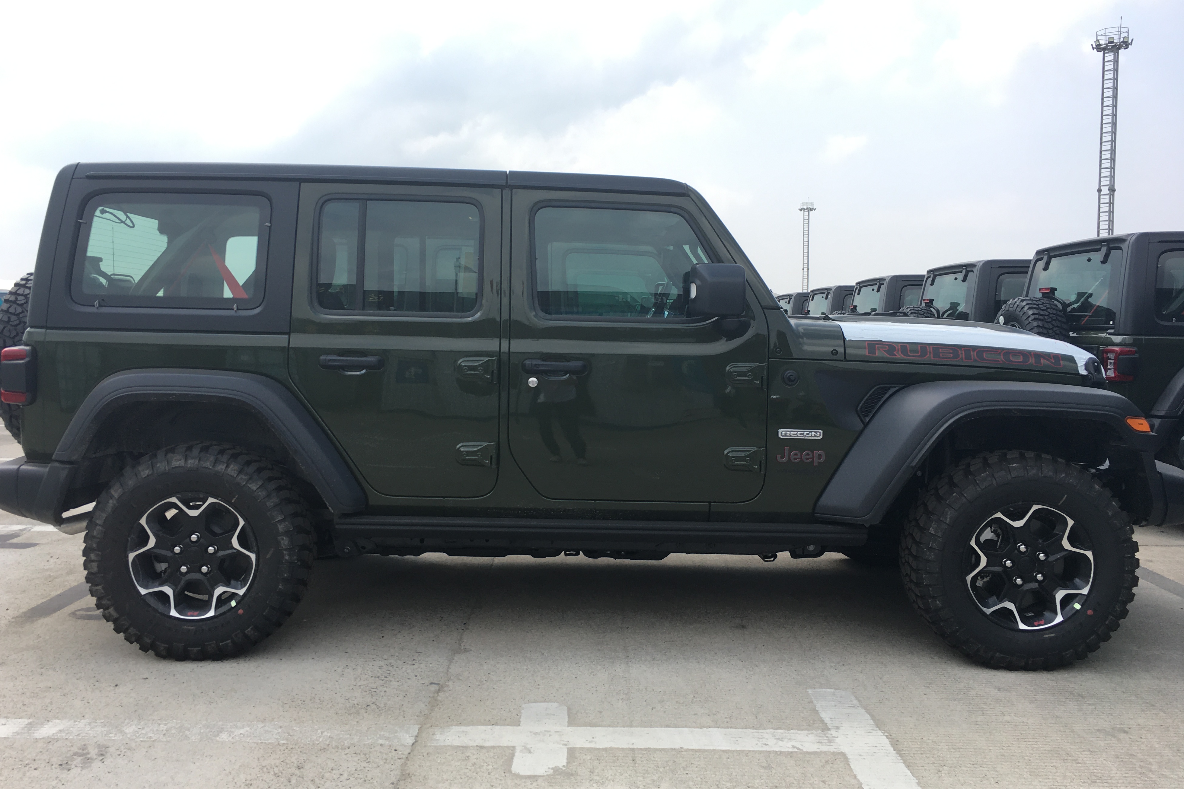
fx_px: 1019
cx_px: 576
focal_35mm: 31
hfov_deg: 60.3
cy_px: 378
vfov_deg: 42.3
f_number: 2.2
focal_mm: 4.15
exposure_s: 1/777
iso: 25
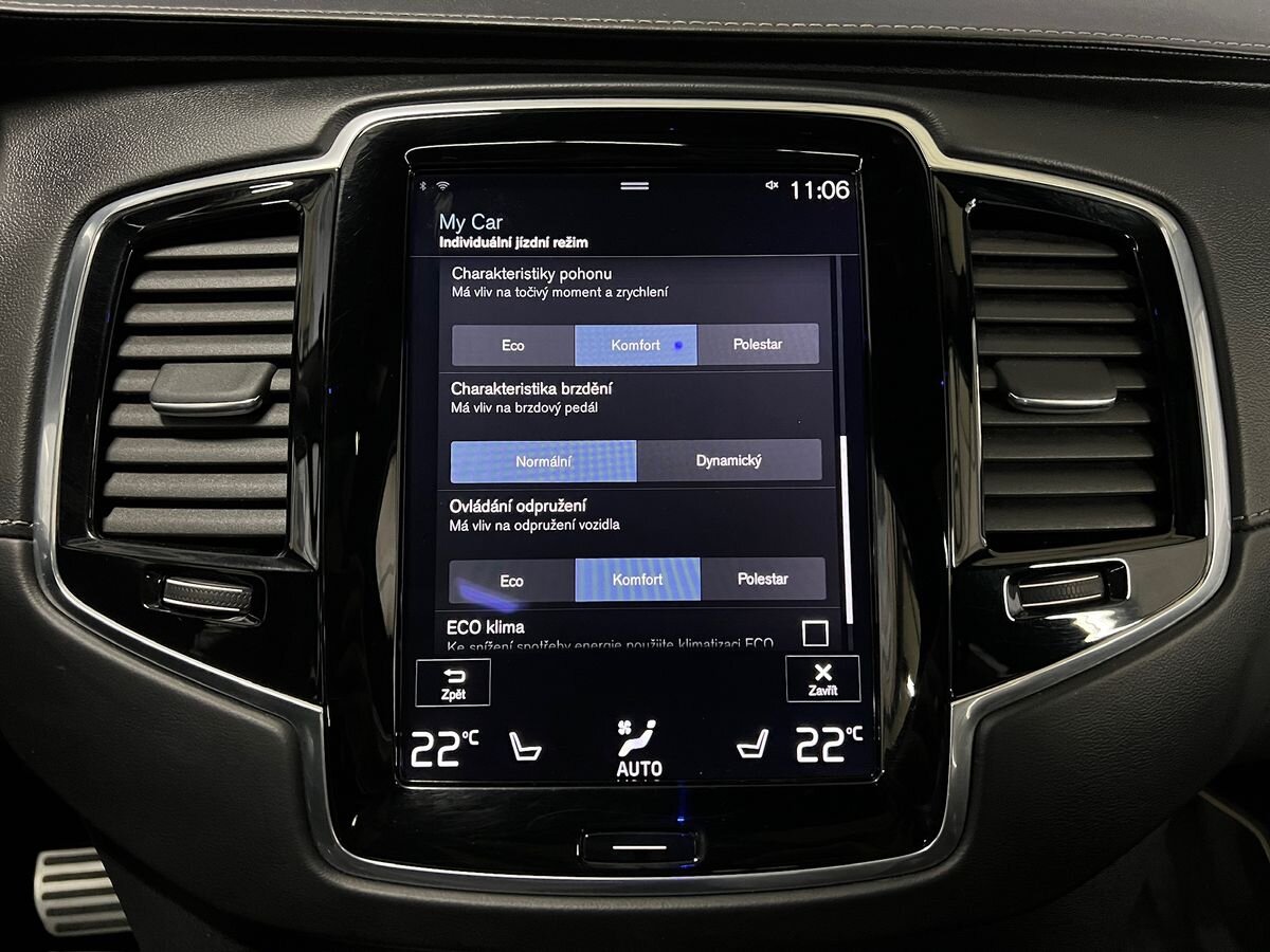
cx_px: 635
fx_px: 954
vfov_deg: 53.1
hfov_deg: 67.3
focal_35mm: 26
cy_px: 476
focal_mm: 5.7
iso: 640
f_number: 1.5
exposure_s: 1/30
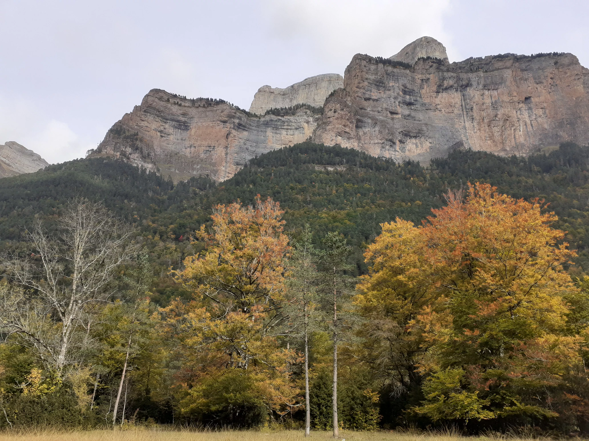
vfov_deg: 51.4
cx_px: 294
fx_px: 459
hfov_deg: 65.3
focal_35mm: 27
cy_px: 220
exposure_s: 1/937
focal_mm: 3.6
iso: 40
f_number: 1.9
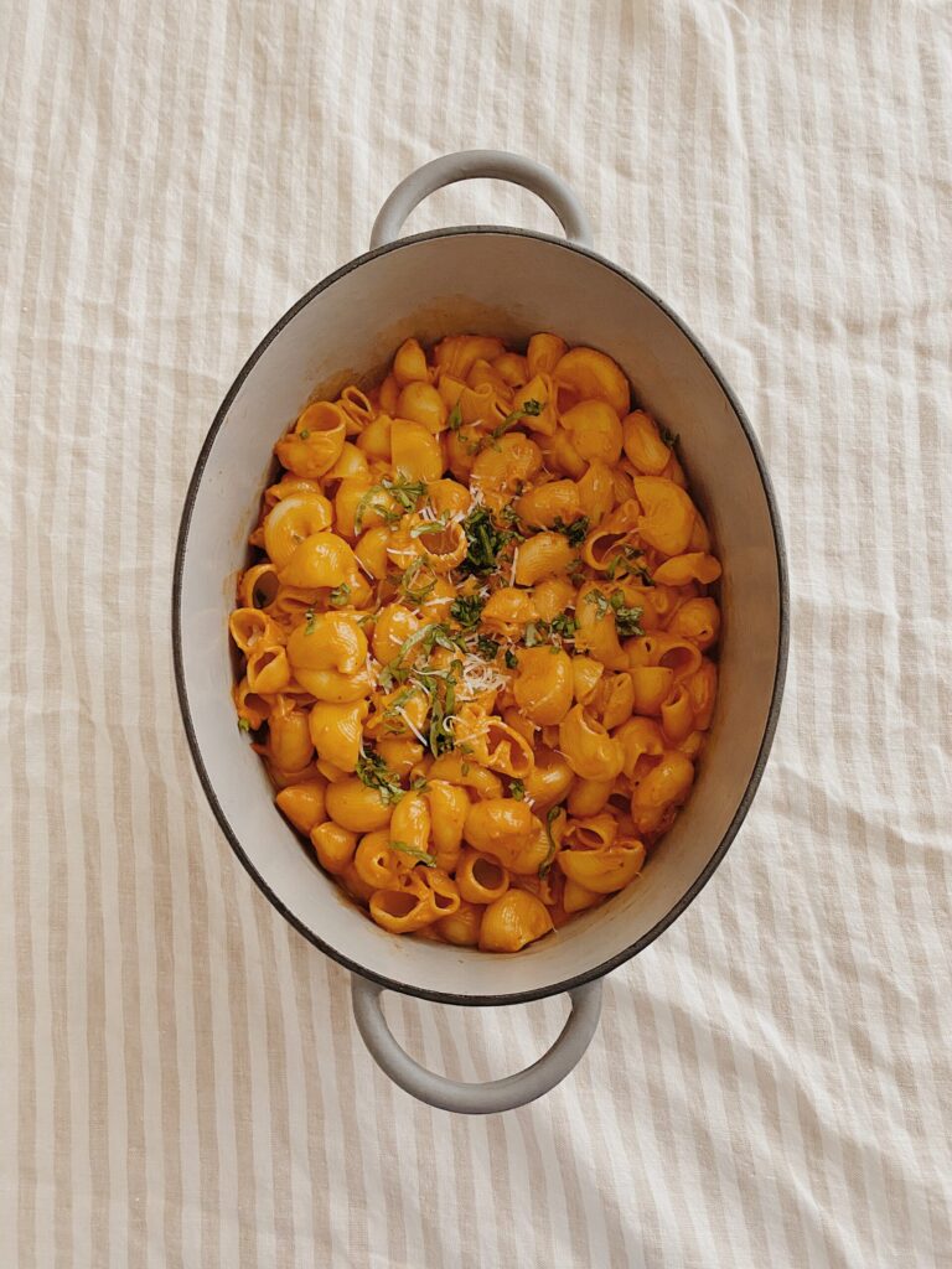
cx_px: 476
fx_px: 953
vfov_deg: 67.3
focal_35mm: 26
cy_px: 634
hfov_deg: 53.1
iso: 320
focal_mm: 4.25
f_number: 1.8
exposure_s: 1/60
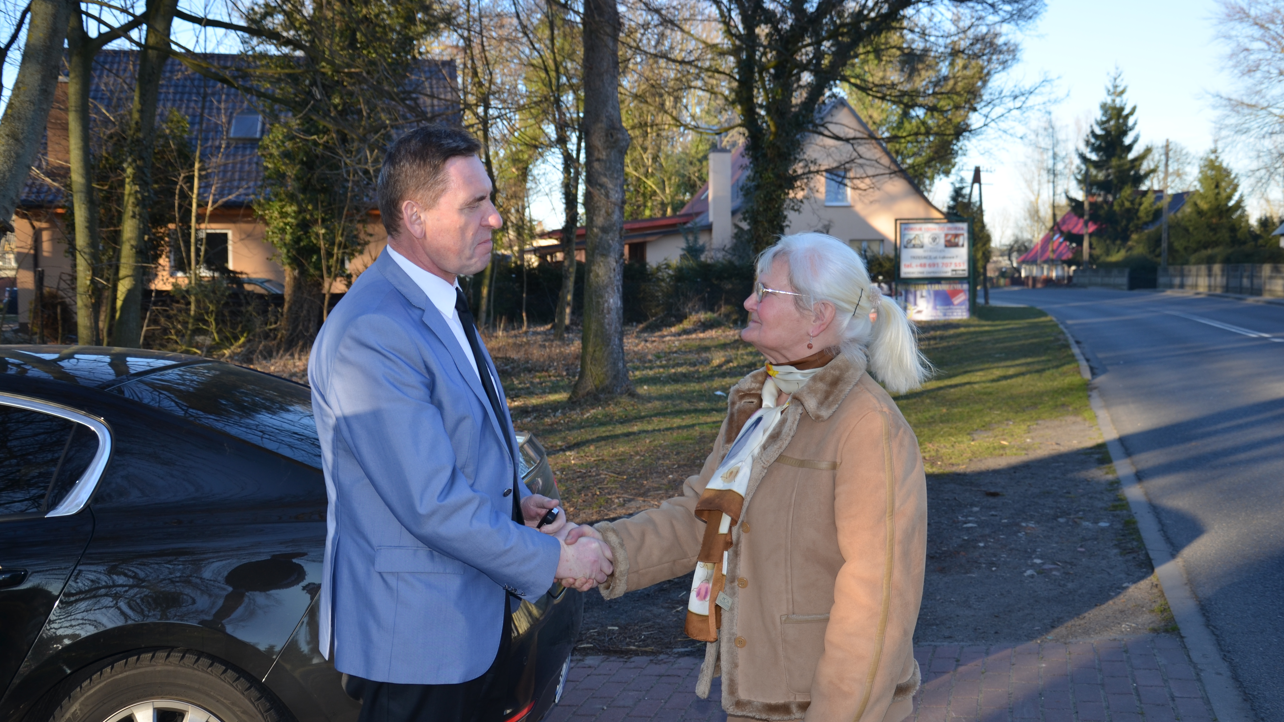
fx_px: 1346
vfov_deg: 30.0
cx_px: 643
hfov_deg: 51.0
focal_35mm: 40
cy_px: 339
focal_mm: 25
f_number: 4
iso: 110
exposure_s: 1/200
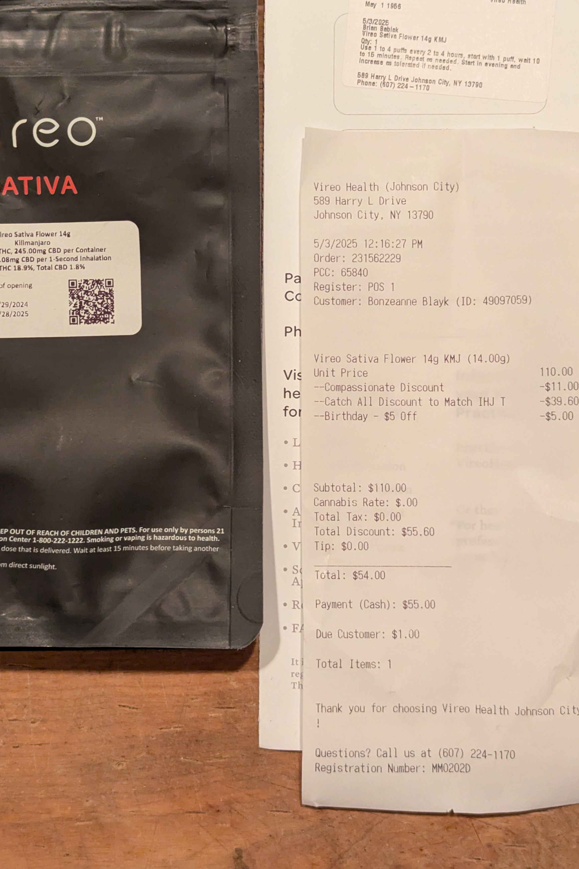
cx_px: 232
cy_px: 382
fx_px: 1423
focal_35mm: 59
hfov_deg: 23.0
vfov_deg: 33.9
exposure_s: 1/60
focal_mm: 6.81
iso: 812
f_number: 1.85
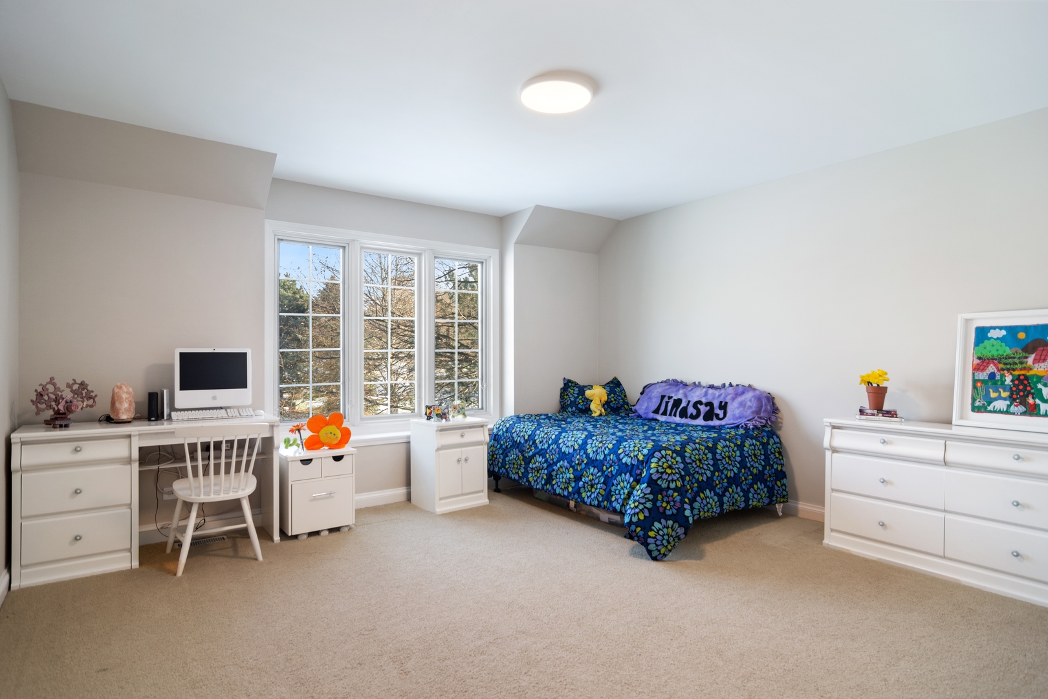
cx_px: 524
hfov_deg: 90.0
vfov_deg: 67.4
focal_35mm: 18
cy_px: 350
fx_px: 524
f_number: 8
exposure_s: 1/10
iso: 200
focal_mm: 12
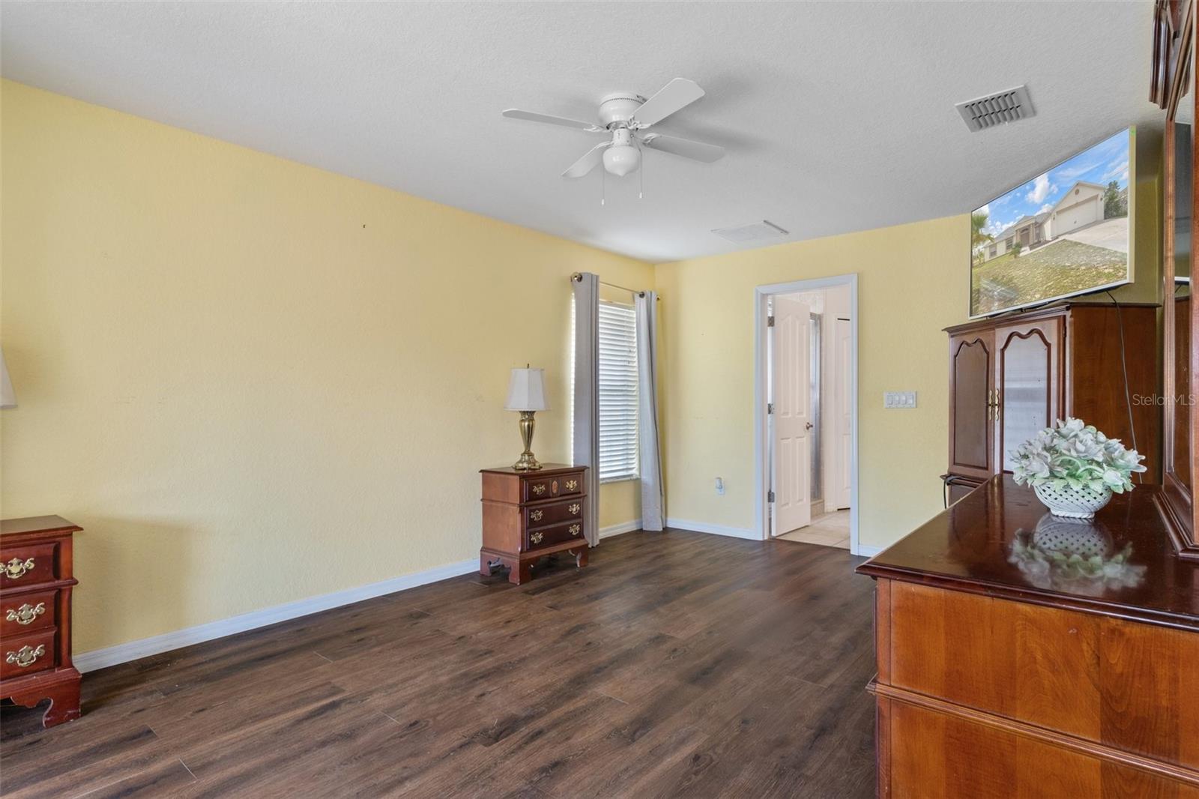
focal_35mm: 18
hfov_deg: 90.0
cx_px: 600
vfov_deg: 67.4
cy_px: 400
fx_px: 599
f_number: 8
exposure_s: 2
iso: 250
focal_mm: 12
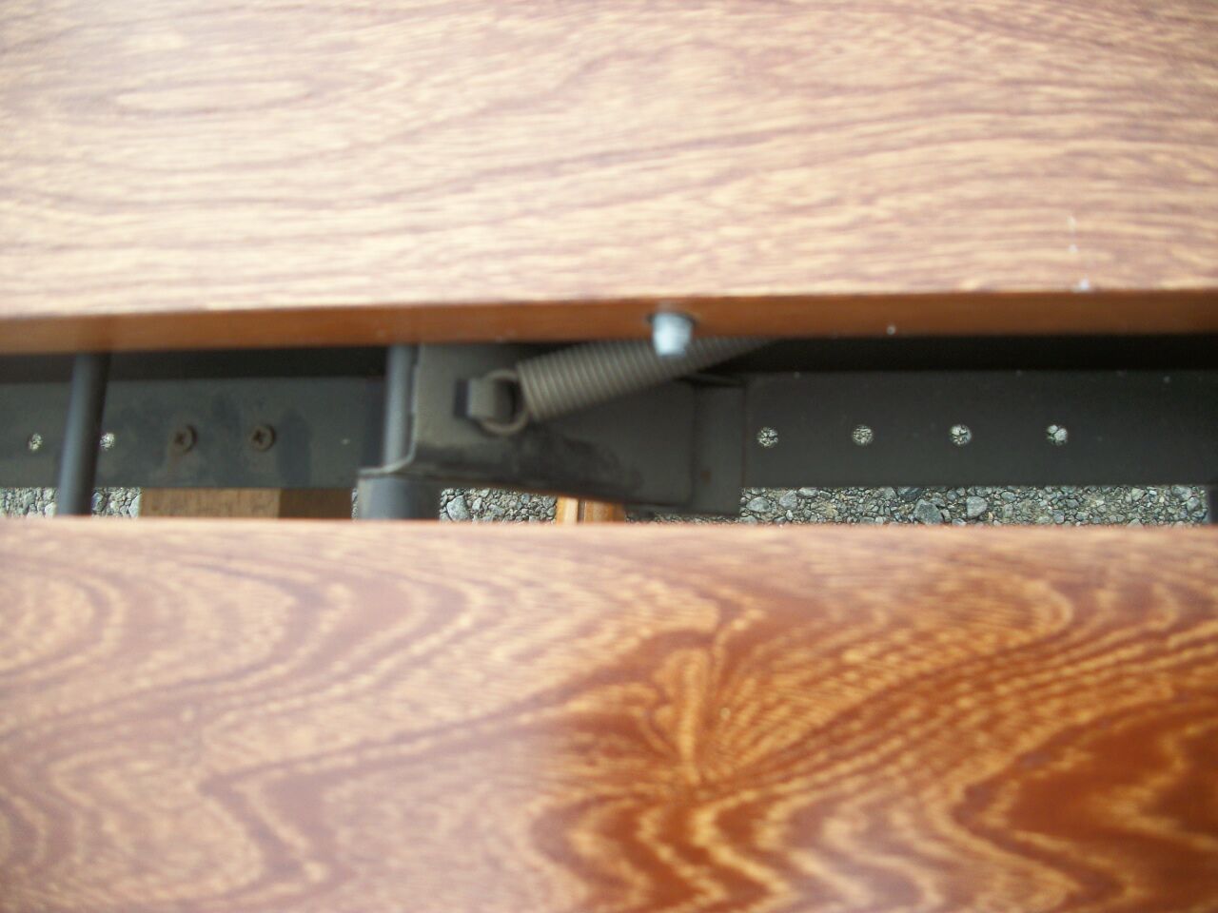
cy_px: 456
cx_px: 609
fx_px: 1126
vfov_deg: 44.2
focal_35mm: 32
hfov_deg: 56.8
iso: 80
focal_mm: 5.7
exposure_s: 1/250
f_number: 2.9
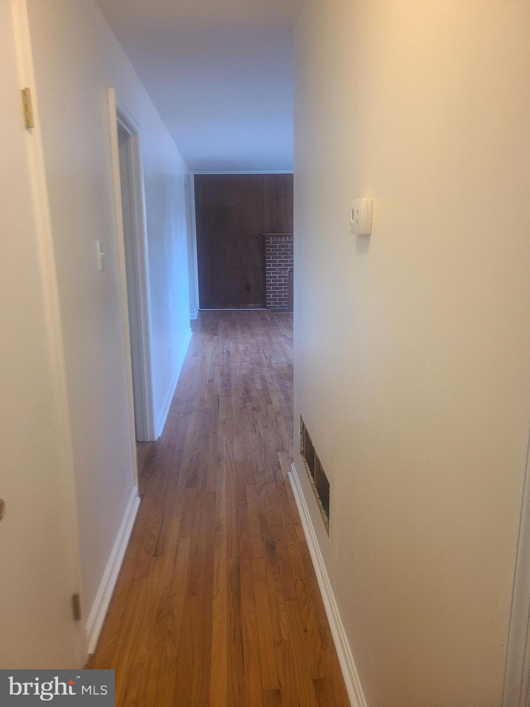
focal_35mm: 26
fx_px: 531
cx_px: 265
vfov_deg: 67.3
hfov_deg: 53.1
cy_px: 354
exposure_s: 1/59
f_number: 1.8
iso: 200
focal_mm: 5.4
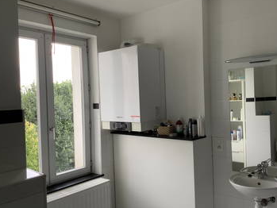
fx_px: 256
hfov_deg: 56.8
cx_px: 138
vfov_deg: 44.2
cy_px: 102
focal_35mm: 32
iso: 40
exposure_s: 1/100
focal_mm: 3.3
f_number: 2.4
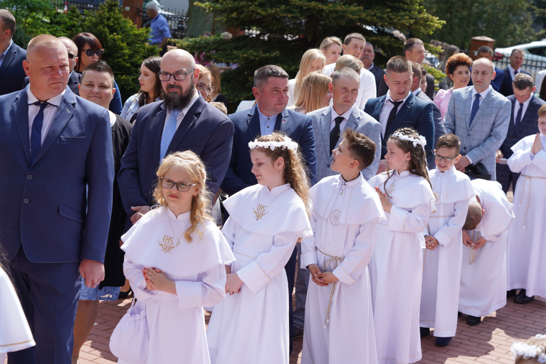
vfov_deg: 18.7
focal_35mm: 73
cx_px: 273
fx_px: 1107
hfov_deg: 27.7
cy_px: 182
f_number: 5.6
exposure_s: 1/200
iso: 100
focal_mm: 73
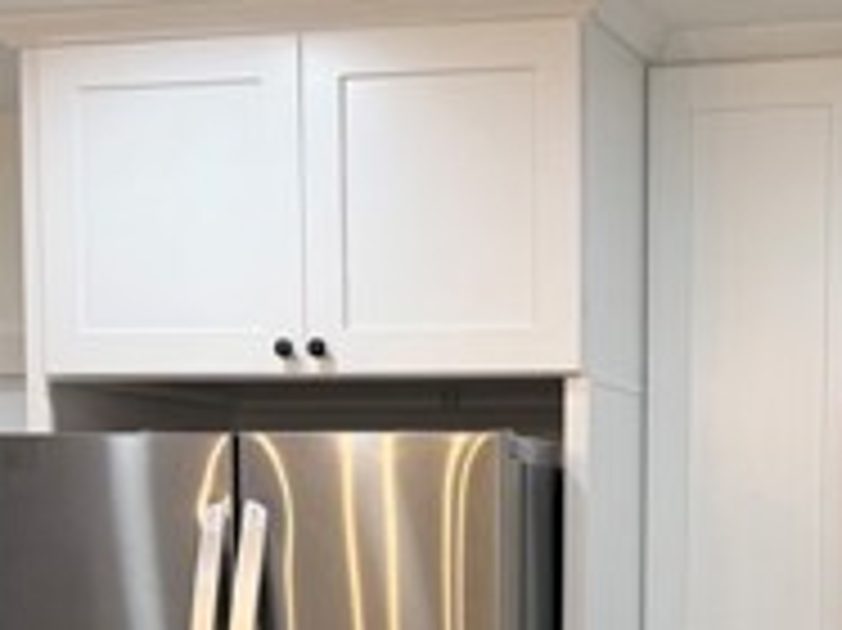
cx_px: 747
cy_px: 716
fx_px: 1993
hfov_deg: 23.3
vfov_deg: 17.3
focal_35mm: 82
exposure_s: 1/120
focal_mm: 6.76
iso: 100
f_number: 1.78
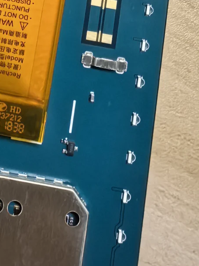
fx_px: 491
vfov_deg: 29.6
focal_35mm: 64
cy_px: 54
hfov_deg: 21.8
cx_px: -18
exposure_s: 1/100
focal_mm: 1.95
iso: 640
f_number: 2.2
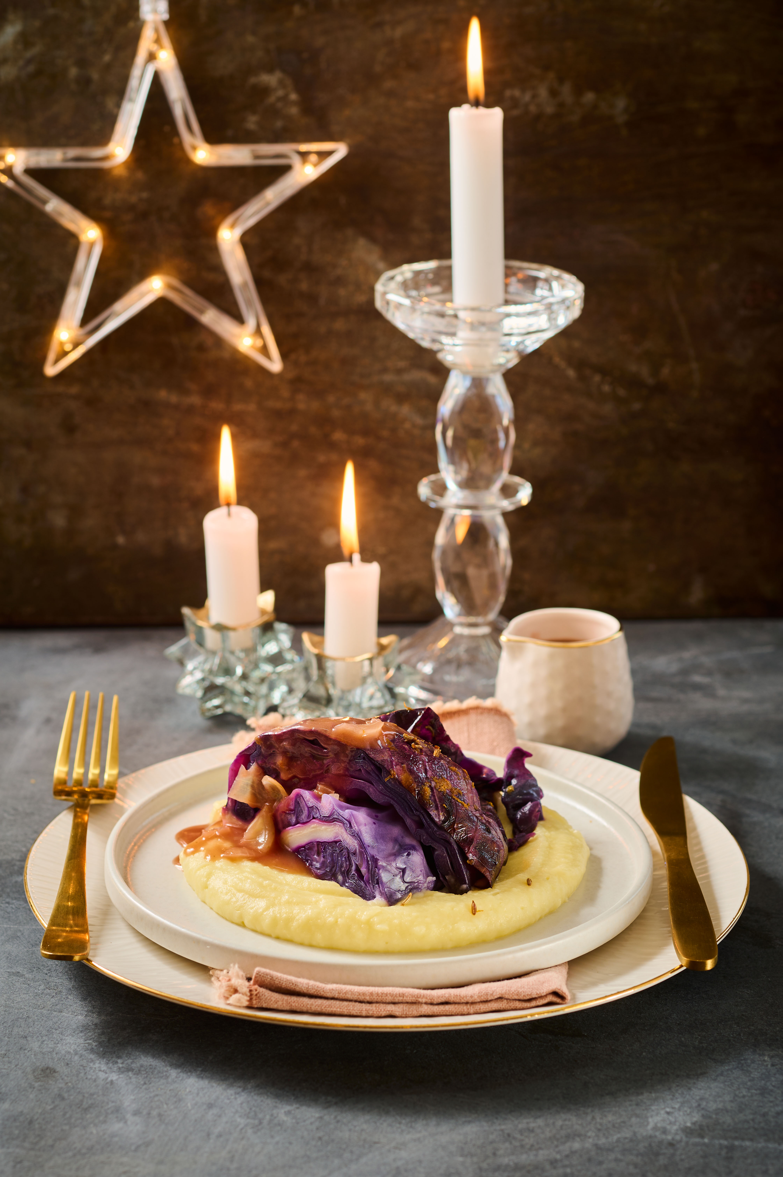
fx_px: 2777
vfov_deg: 23.9
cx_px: 392
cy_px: 588
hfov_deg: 16.1
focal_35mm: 85
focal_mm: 85
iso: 100
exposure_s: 1/13
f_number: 7.1
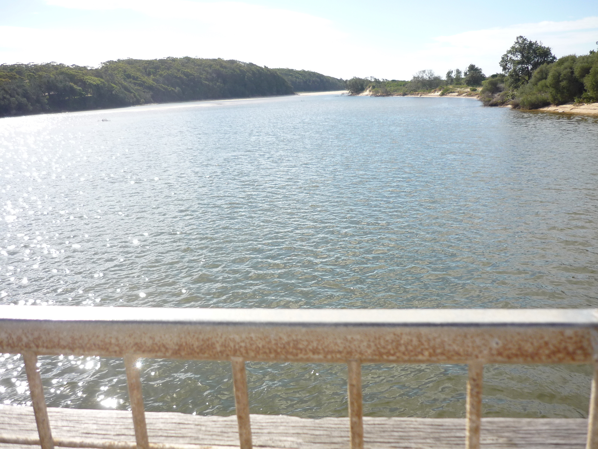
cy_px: 224
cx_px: 299
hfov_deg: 55.4
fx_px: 570
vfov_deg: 42.9
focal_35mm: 33
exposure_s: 1/160
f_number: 8
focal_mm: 5.5
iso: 100
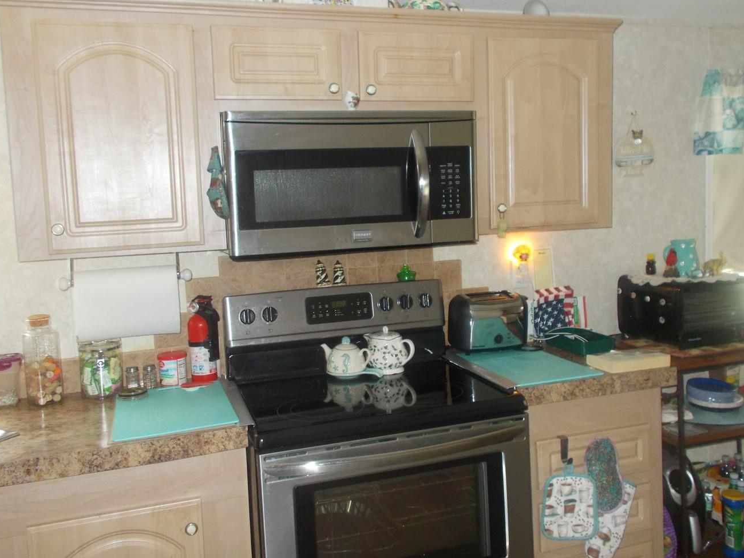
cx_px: 378
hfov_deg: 56.8
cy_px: 243
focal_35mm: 32
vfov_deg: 44.1
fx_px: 688
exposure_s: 1/25
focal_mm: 4.6
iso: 200
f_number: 3.2
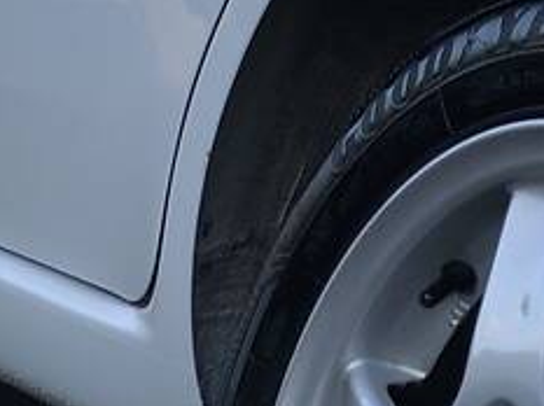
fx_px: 3075
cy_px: -257
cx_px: -191
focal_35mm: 196
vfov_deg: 7.4
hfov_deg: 9.9
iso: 20
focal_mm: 6.6
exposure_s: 1/185
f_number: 2.8
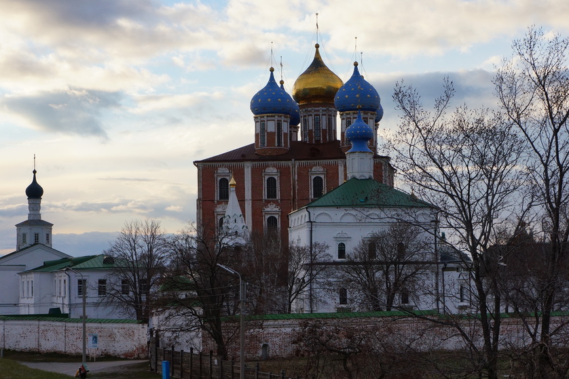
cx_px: 286
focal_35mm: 82
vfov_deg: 16.7
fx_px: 1296
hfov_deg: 24.8
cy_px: 189
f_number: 9
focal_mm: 54
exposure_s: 1/500
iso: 400
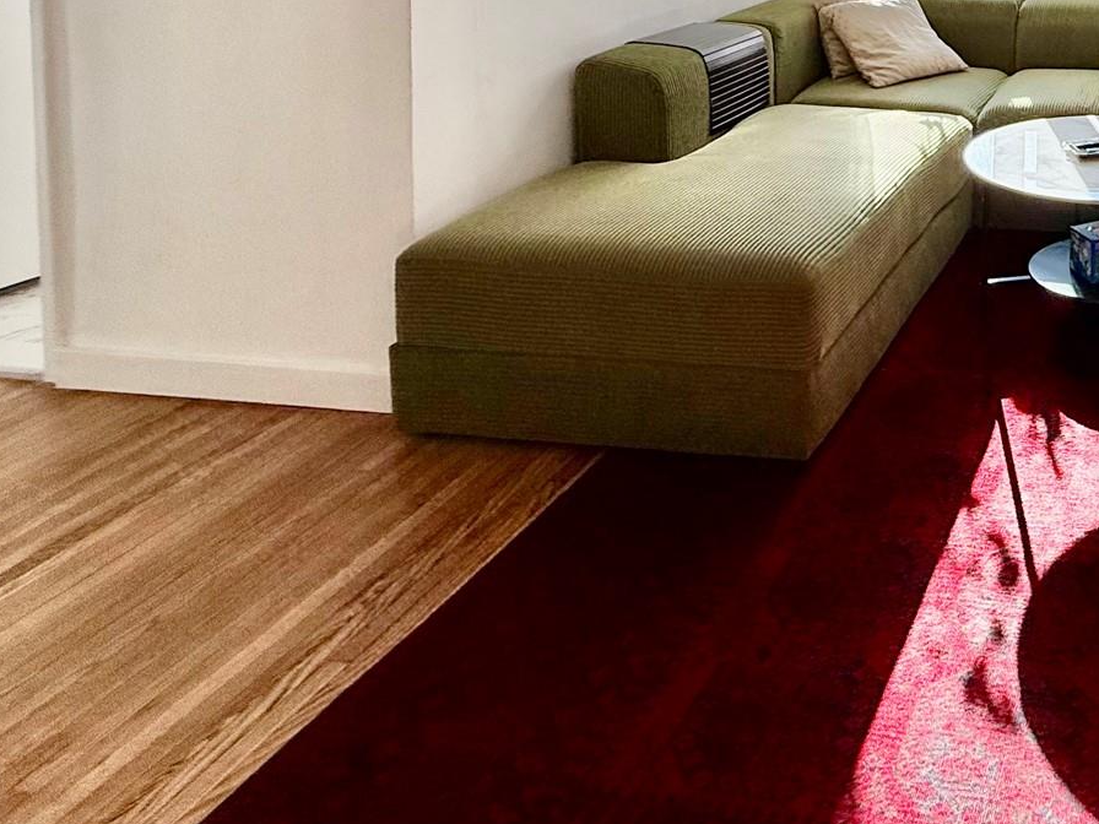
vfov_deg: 37.1
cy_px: -81
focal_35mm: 32
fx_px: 1016
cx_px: 1125
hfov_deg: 46.5
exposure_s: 1/433
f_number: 2.2
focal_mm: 2.22
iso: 64
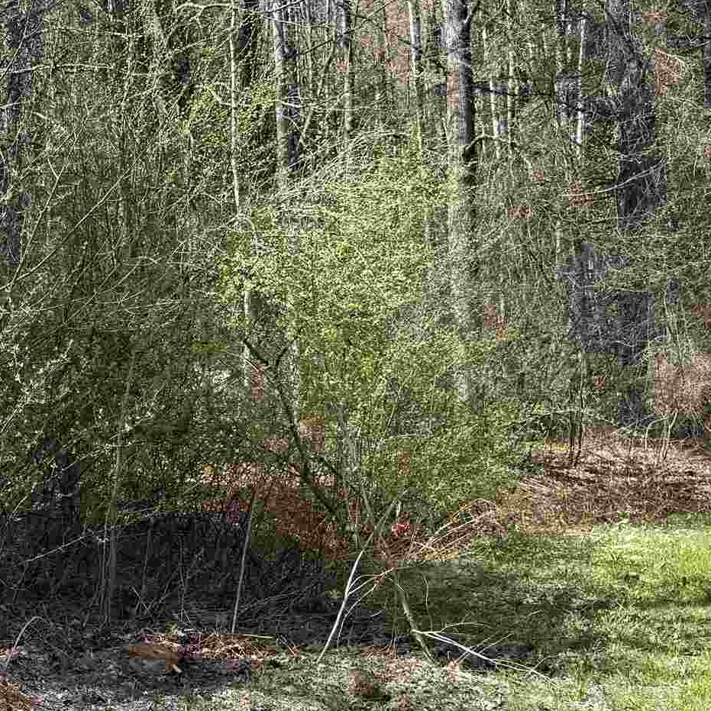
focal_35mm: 70
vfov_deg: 24.6
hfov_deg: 23.3
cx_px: -54
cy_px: 438
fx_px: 1627
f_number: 1.78
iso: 80
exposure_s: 1/1337
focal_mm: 6.76
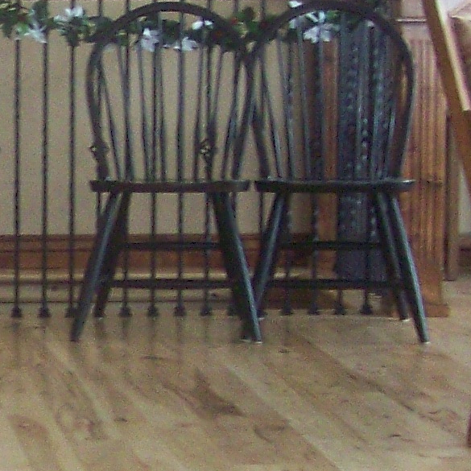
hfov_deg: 10.2
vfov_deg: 10.4
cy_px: 380
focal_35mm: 167
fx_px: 2571
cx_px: -180
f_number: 2.8
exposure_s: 1/30
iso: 160
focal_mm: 5.85
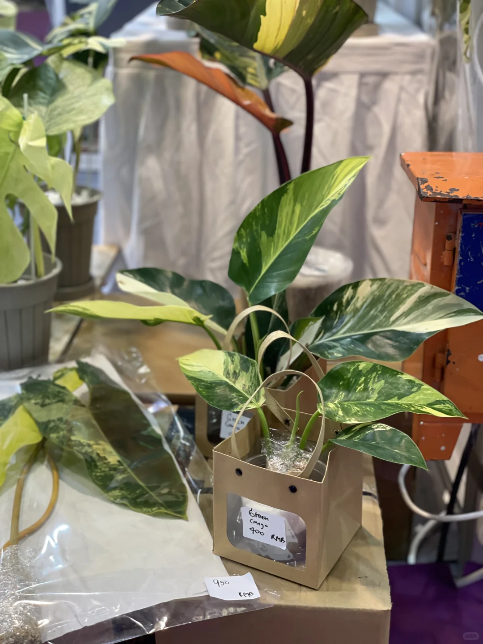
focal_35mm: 52
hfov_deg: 28.0
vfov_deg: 36.8
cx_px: 242
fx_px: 967
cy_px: 322
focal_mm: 6
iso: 160
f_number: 2
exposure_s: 1/100
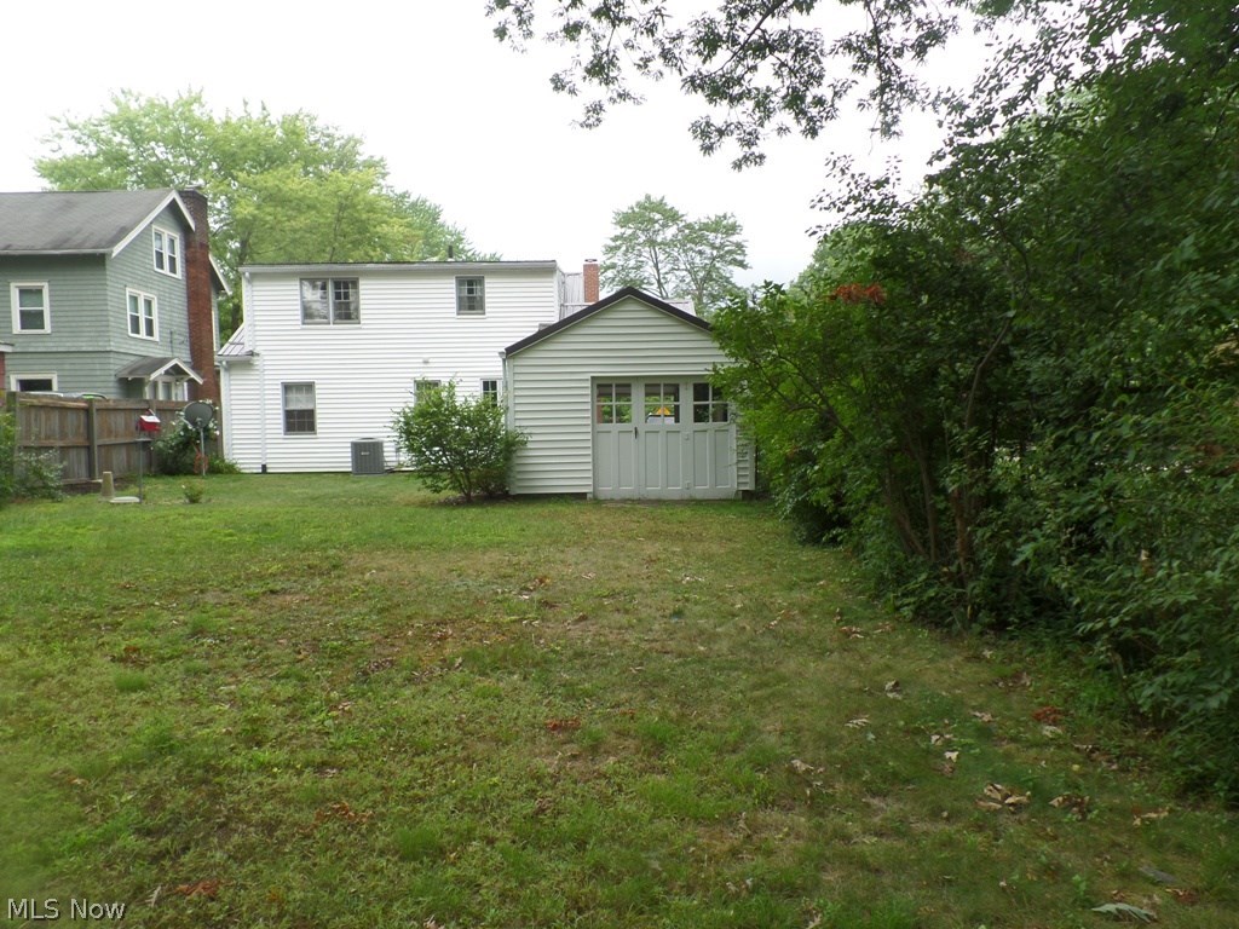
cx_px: 620
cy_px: 464
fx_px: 823
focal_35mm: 23
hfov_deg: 73.9
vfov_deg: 58.9
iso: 100
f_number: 3.5
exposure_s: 1/180
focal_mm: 4.1
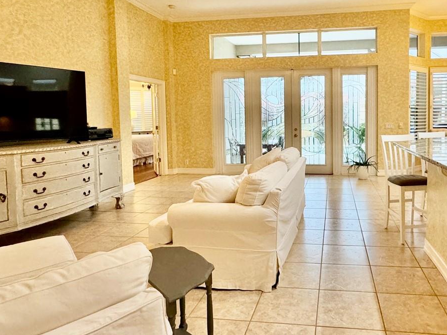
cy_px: 134
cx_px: 292
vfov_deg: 54.5
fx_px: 323
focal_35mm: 25
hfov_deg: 67.8
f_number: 2.2
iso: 320
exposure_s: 1/120
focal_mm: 2.22
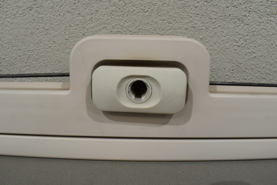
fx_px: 208
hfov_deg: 67.4
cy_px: 92
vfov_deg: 47.9
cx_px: 138
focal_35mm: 27
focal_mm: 18
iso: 250
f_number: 8
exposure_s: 1/60
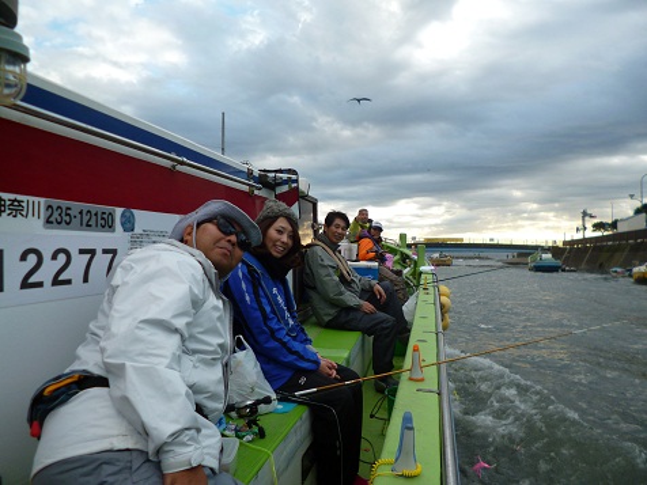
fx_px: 449
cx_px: 324
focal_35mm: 24
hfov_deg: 71.6
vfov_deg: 56.8
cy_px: 242
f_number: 2.5
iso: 100
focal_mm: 4.3
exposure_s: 1/640
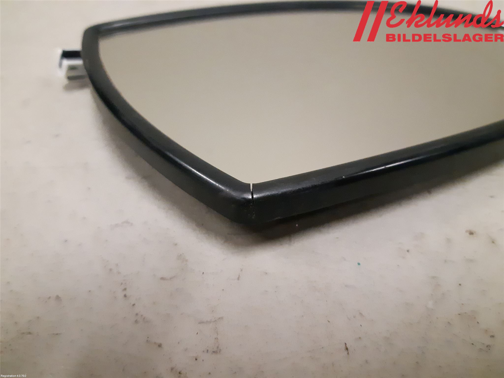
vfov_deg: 53.1
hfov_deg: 67.3
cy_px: 189
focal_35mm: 26
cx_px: 252
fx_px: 379
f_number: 1.7
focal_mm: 3.93
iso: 800
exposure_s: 1/131
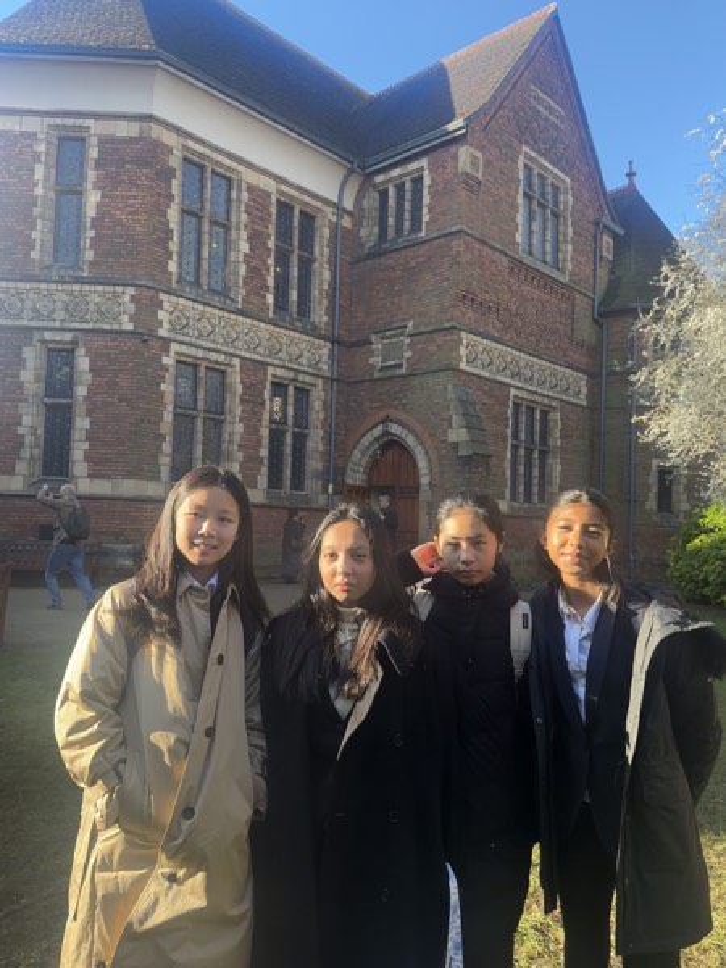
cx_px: 363
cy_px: 484
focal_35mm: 24
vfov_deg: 71.6
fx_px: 671
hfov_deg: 56.8
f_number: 1.78
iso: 80
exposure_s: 1/767
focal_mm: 6.86
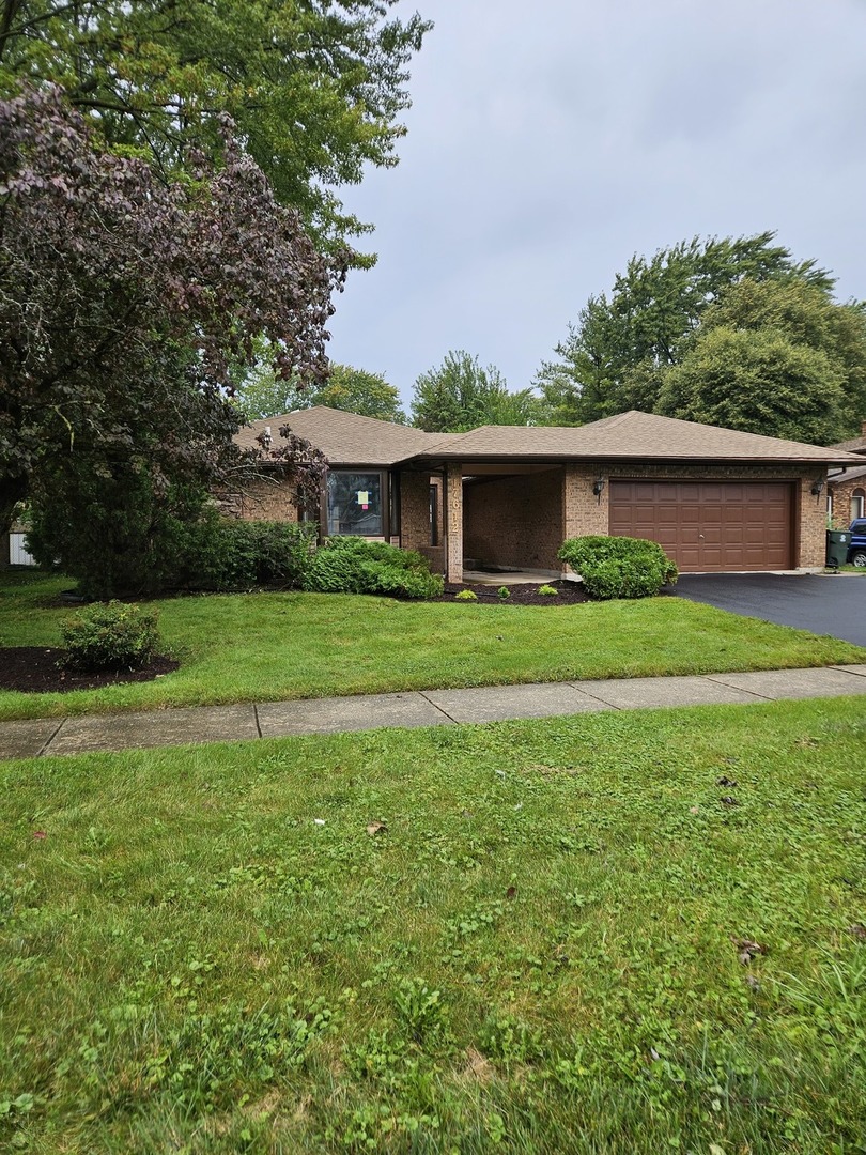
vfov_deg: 73.9
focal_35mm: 23
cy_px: 578
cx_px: 433
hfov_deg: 58.9
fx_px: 767
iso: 25
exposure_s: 1/652
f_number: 1.8
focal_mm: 5.4
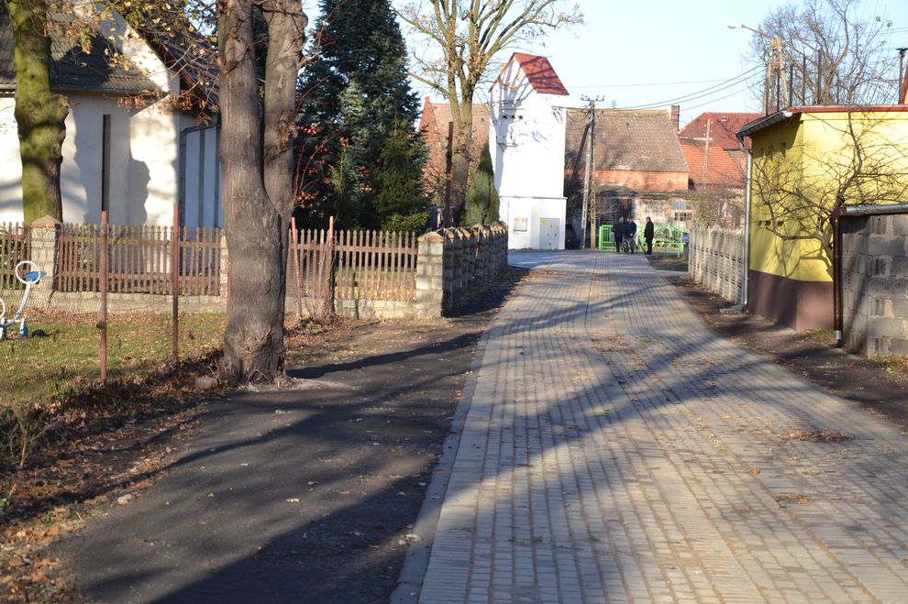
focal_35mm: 90
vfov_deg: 15.2
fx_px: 2269
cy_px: 293
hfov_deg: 22.6
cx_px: 456
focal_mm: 58
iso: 100
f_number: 5.6
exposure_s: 1/200
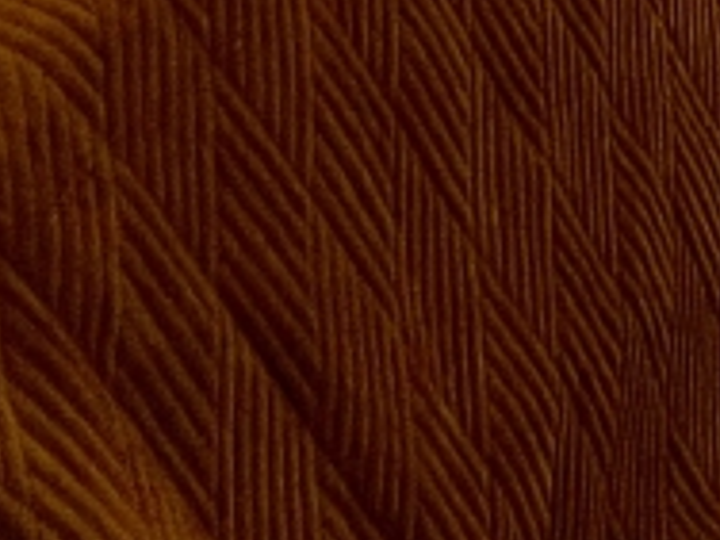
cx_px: 712
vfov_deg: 9.8
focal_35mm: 104
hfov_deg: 18.4
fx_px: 2163
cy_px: -1193
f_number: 1.8
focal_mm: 1.57
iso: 125
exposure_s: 1/100
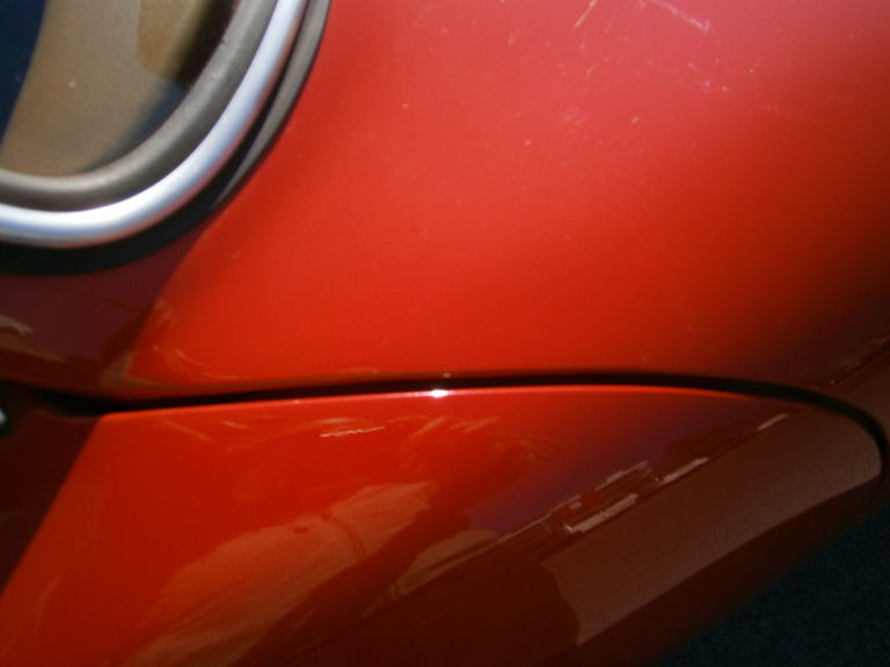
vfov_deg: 53.1
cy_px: 334
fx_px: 668
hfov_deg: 67.3
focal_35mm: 26
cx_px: 445
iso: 80
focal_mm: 4.7
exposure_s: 1/800
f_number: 2.8
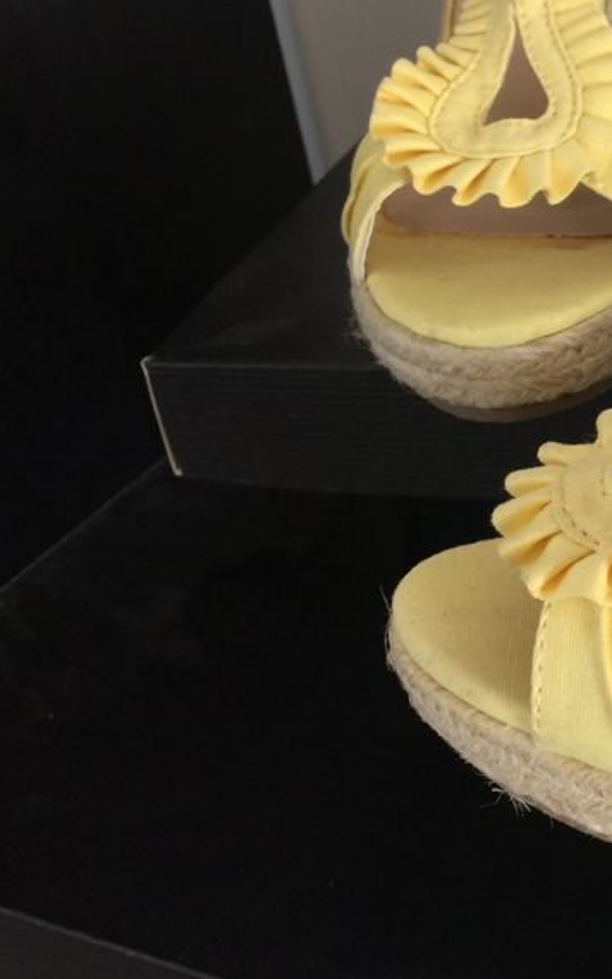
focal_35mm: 54
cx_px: 844
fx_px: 1440
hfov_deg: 21.2
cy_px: 349
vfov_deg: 37.2
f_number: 2.2
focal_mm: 4.15
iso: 80
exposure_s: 1/33
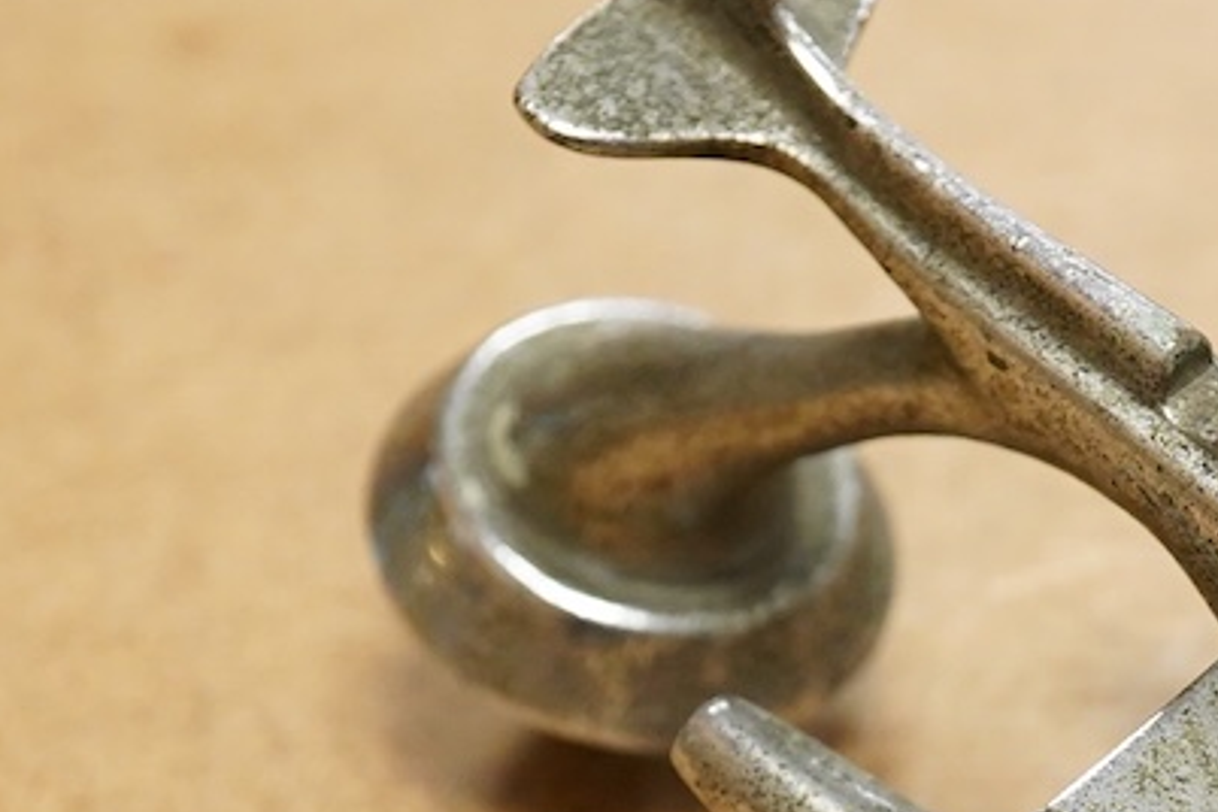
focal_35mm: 126
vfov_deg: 10.8
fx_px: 4263
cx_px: 1095
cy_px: 776
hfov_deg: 16.1
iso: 2500
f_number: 8
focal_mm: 30
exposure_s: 1/200
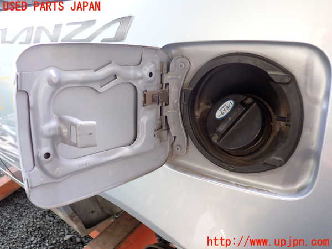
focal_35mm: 30
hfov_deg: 60.0
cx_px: 166
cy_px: 124
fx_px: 288
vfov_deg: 46.8
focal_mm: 5.4
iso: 200
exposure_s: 1/80
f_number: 2.3
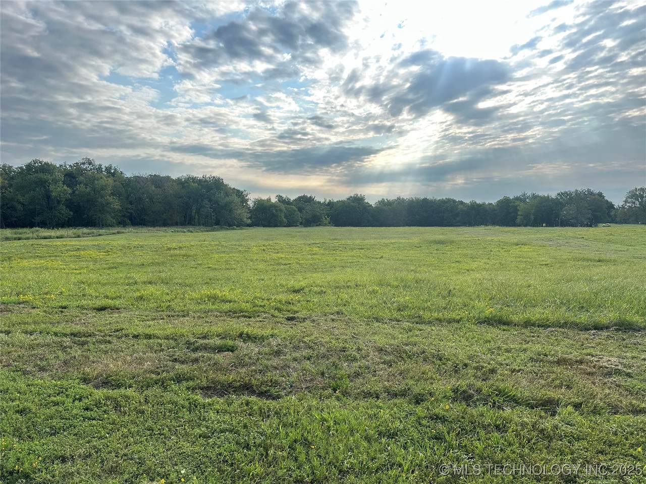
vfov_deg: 56.8
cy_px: 242
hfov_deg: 71.6
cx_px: 323
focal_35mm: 24
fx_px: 448
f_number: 1.78
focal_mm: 6.86
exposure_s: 1/1473
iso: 80
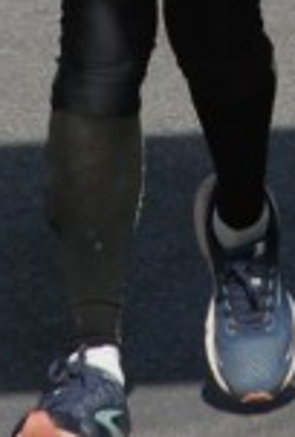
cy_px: -420
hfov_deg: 1.9
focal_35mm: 714
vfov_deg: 2.9
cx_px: 181
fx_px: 8696
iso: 1000
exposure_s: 1/2000
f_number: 8
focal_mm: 120
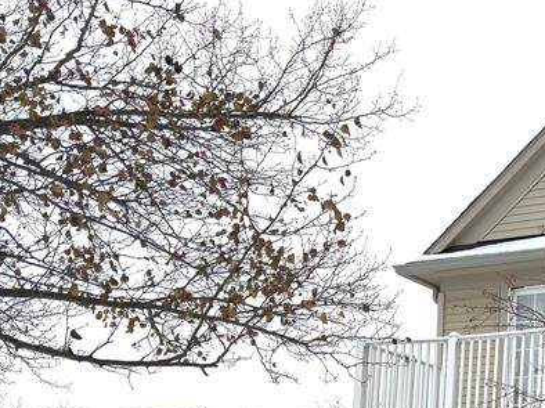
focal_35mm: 65
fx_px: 1023
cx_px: 639
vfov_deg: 21.7
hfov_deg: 26.7
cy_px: 416
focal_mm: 6.76
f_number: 1.78
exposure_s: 1/4386
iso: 64
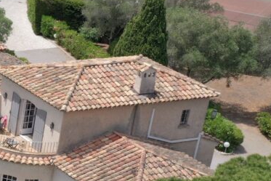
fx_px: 904
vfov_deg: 11.4
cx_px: -179
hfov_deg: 15.3
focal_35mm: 120
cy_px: 110
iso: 100
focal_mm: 10.26
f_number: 6.3
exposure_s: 1/500
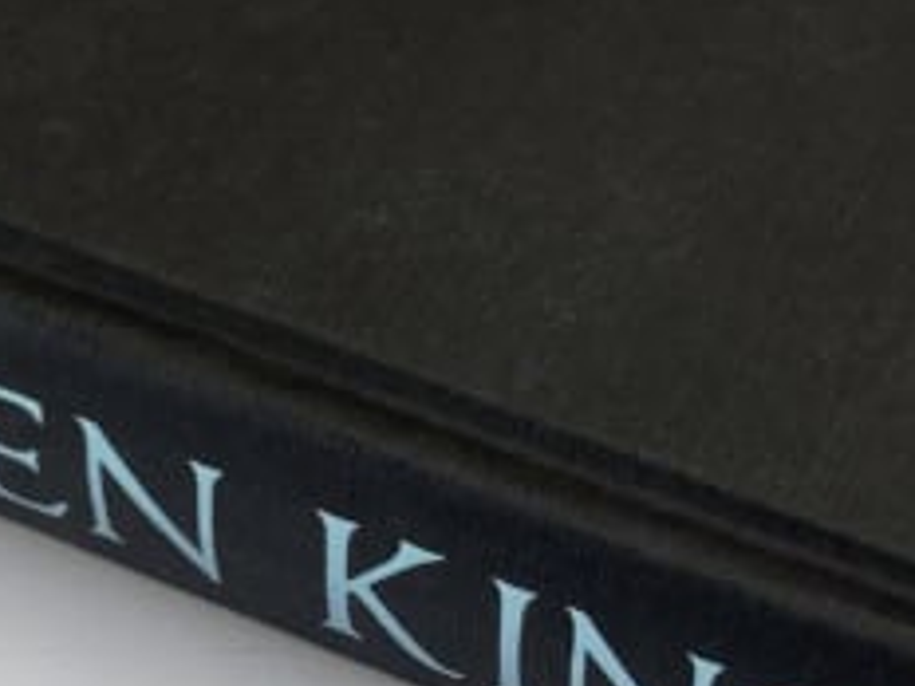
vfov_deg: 12.9
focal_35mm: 115
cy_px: 422
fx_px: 3040
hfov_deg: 17.1
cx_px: 544
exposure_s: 1/314
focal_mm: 4.2
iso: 32
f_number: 1.6
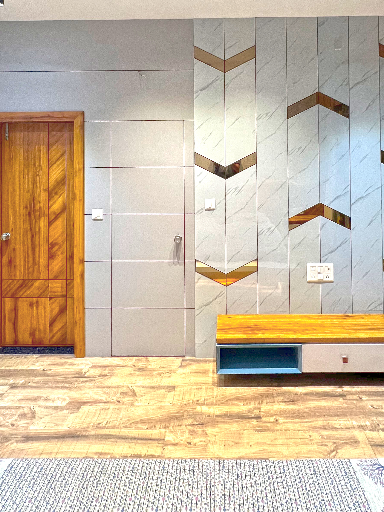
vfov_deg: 72.2
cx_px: 220
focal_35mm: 22
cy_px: 141
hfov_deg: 60.8
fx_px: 325
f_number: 1.8
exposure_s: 1/100
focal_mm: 1.57
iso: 250
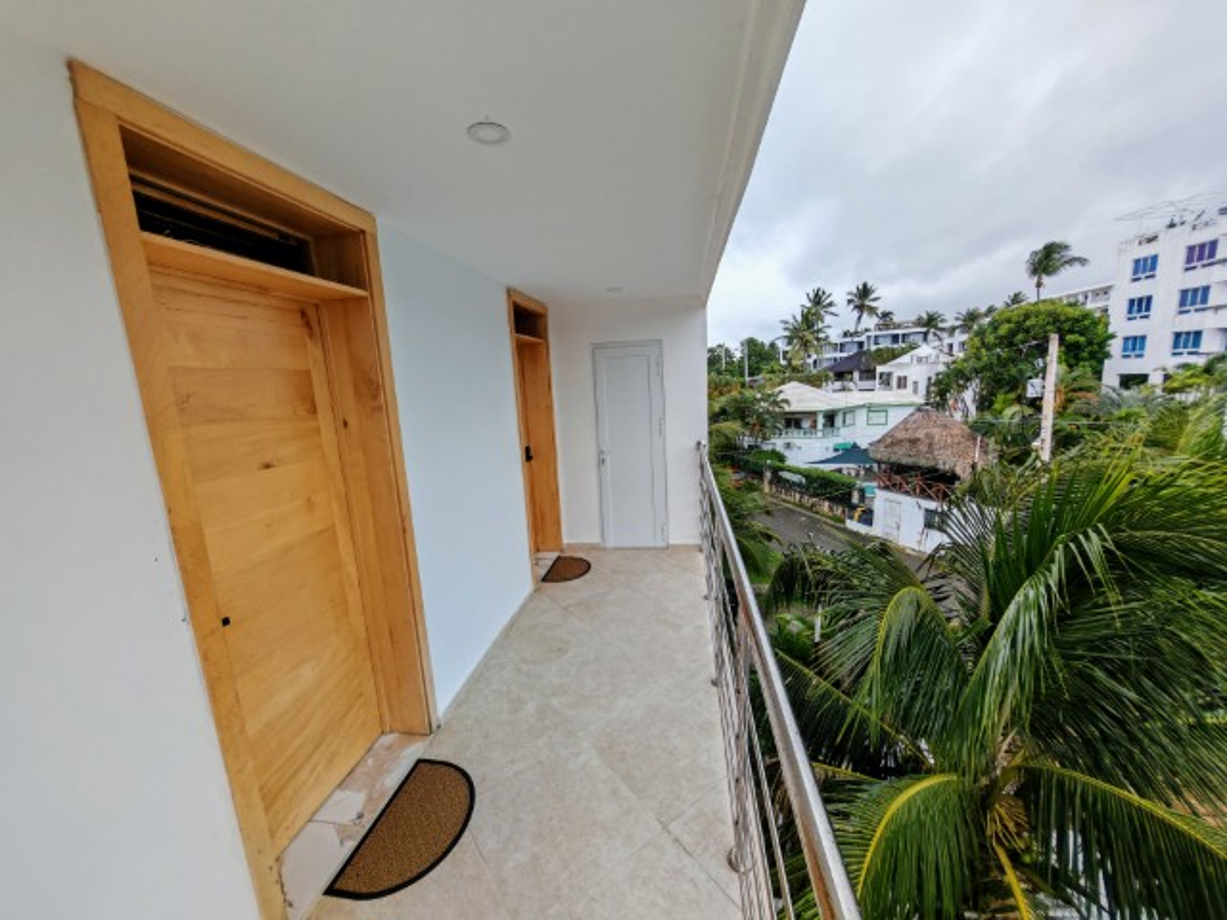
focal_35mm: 13
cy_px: 460
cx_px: 614
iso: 64
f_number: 2
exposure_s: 1/100
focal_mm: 1.82
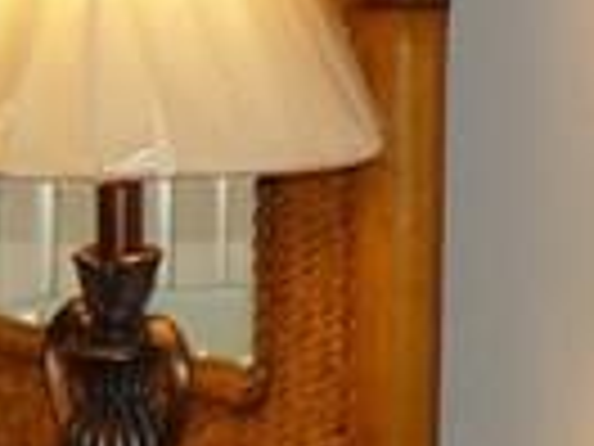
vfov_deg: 5.3
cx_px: -832
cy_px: 63
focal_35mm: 280
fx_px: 4805
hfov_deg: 6.7
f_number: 2.8
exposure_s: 1/30
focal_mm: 6
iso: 100
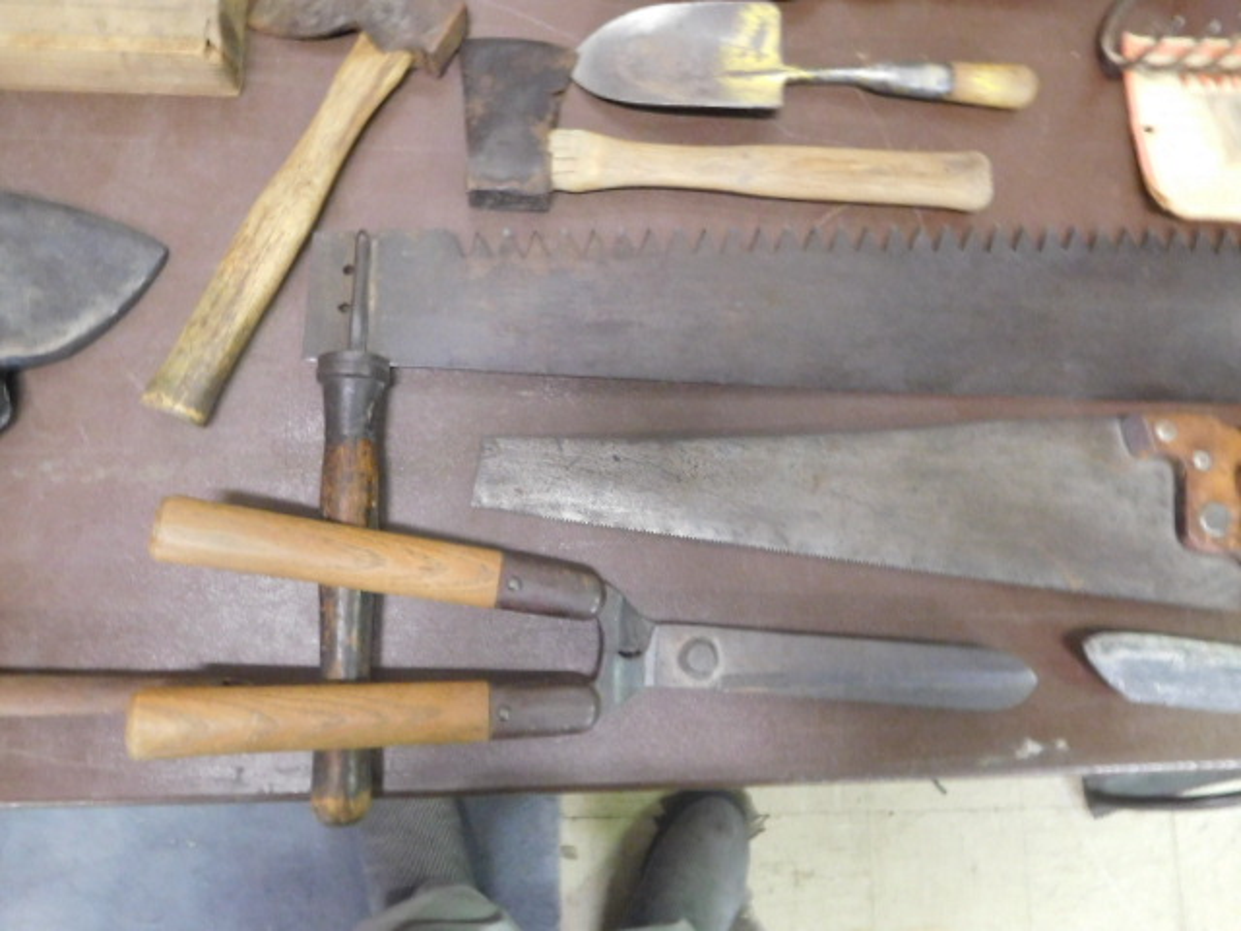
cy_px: 466
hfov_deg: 69.4
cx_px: 620
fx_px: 896
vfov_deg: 54.9
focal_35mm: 25
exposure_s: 1/4
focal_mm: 4.5
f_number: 3.4
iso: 800
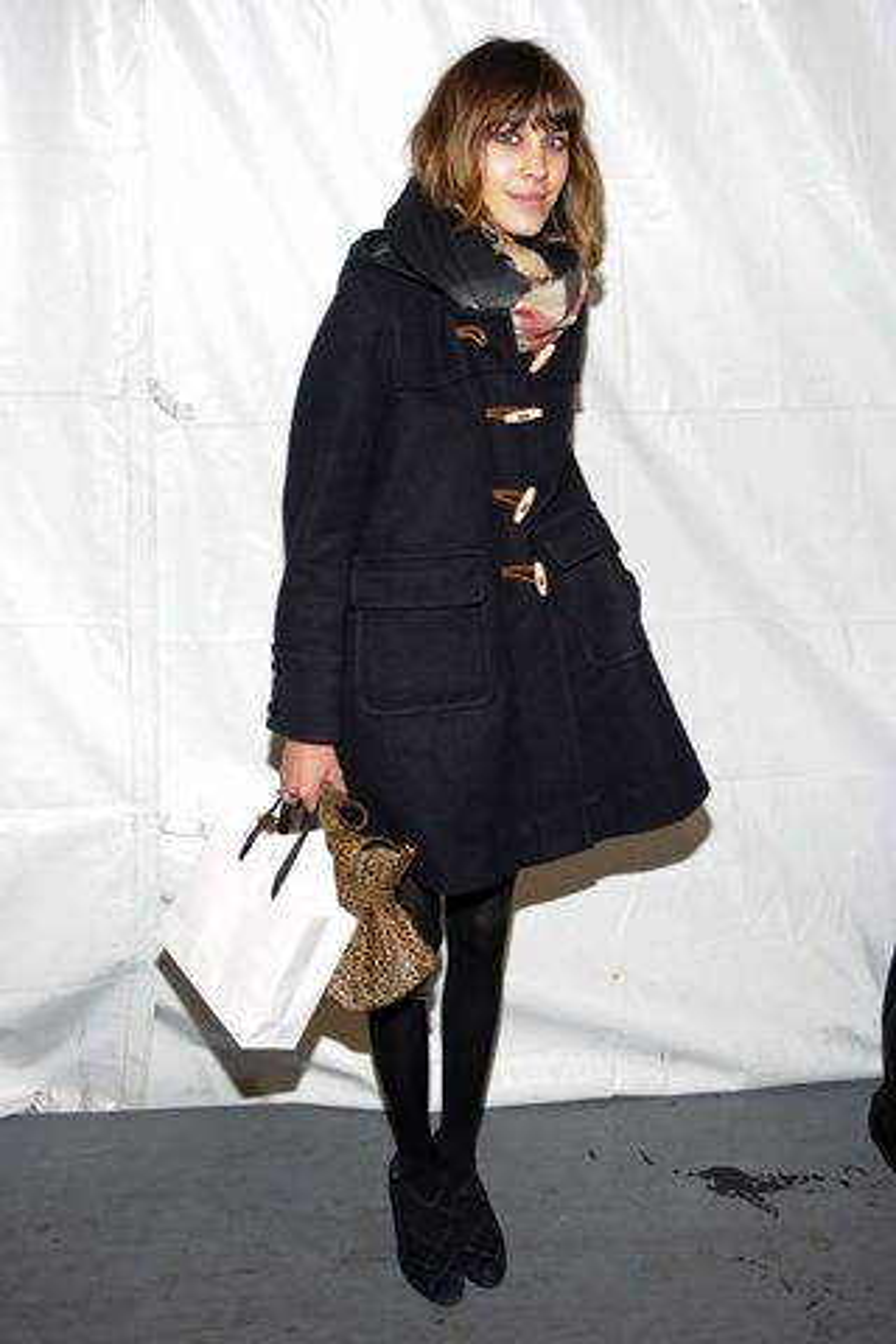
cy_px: 672
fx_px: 1195
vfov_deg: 58.7
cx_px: 448
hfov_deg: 41.1
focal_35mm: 32
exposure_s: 1/125
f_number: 2.8
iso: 400
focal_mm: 32
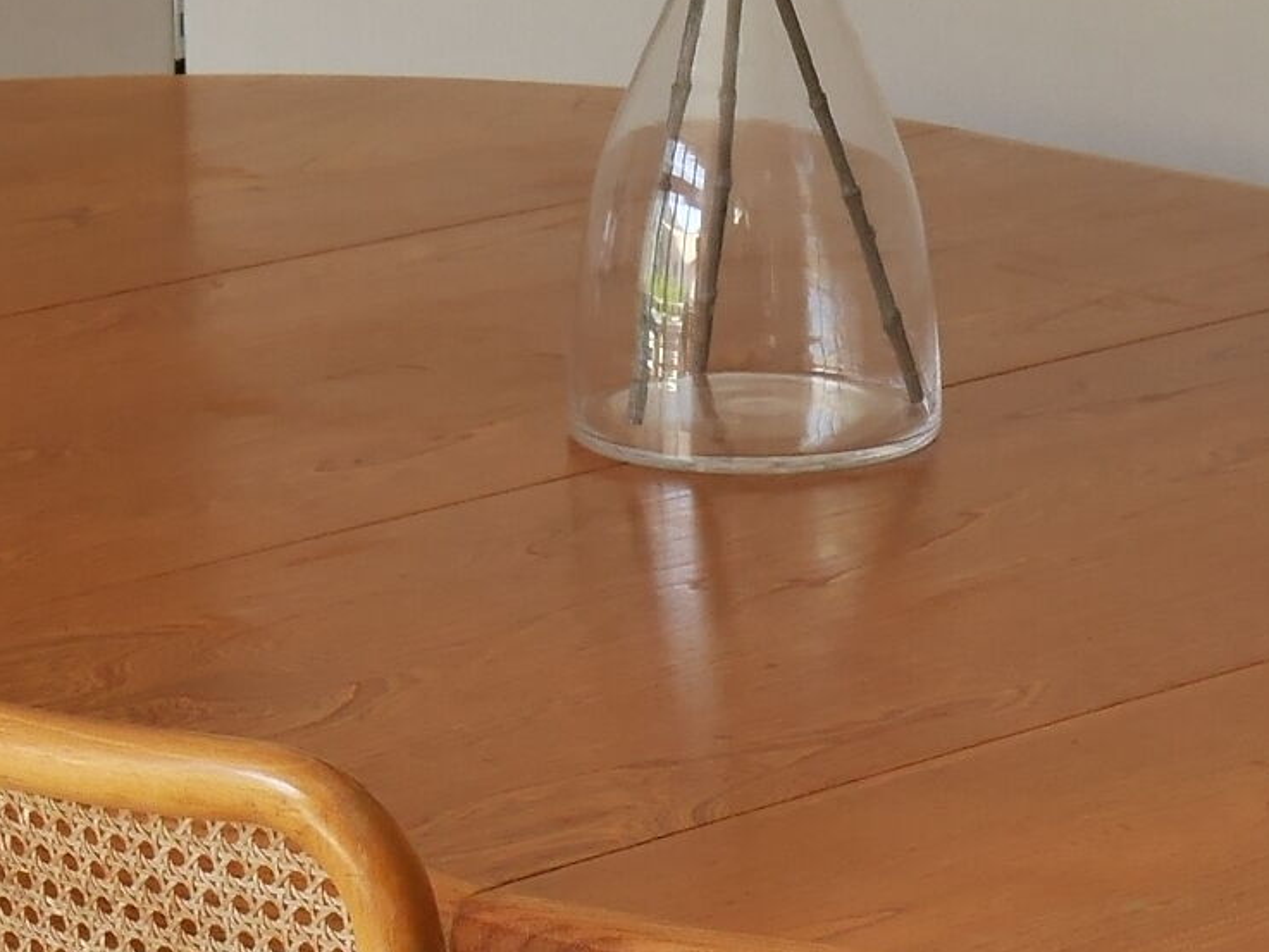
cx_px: 823
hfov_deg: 10.2
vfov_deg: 7.6
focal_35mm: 193
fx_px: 7076
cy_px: 1167
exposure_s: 1/60
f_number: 4.9
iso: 640
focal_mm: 22
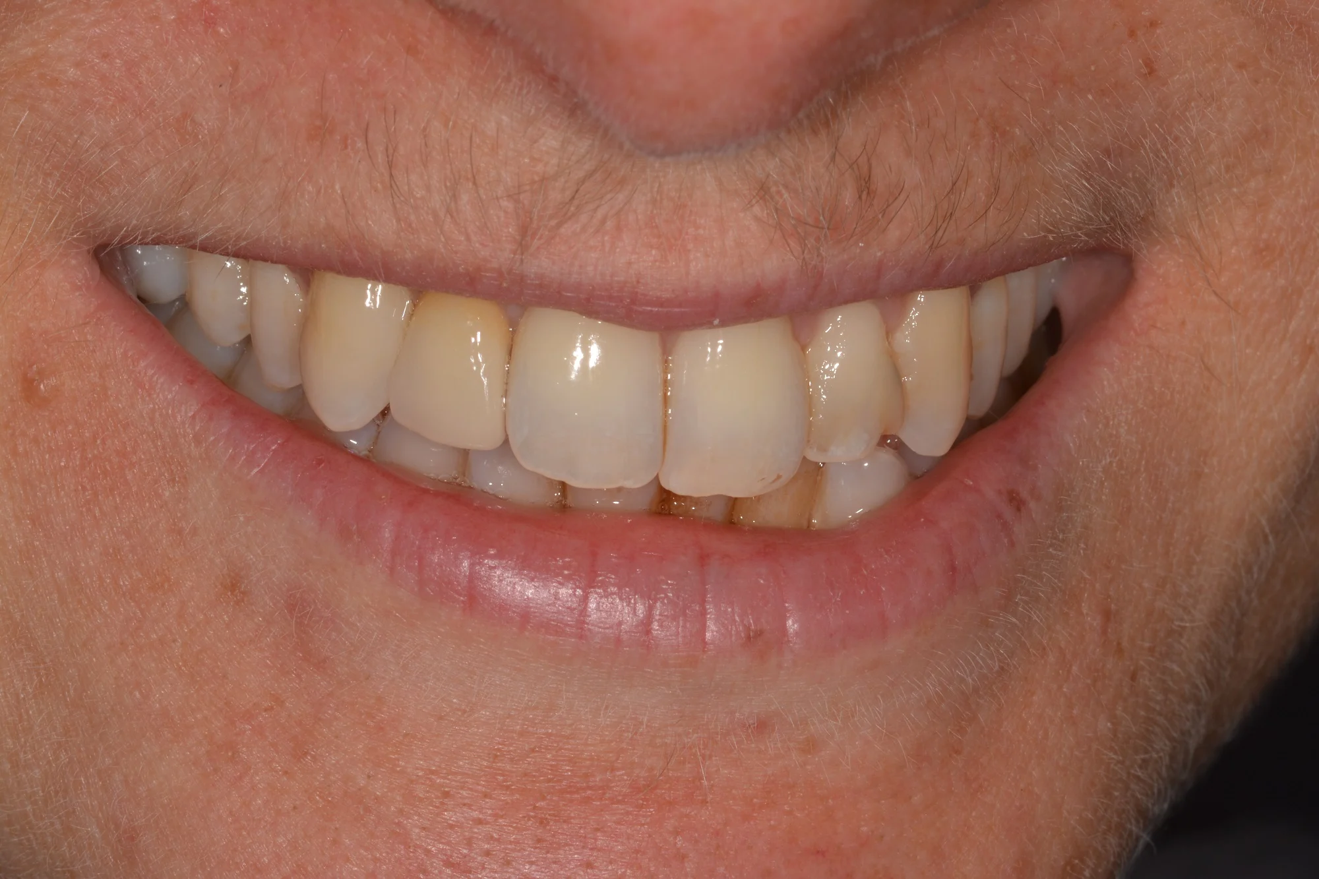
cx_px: 660
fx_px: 5770
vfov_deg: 8.7
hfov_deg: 13.0
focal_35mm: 158
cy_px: 440
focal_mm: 105
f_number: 22
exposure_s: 1/200
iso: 100
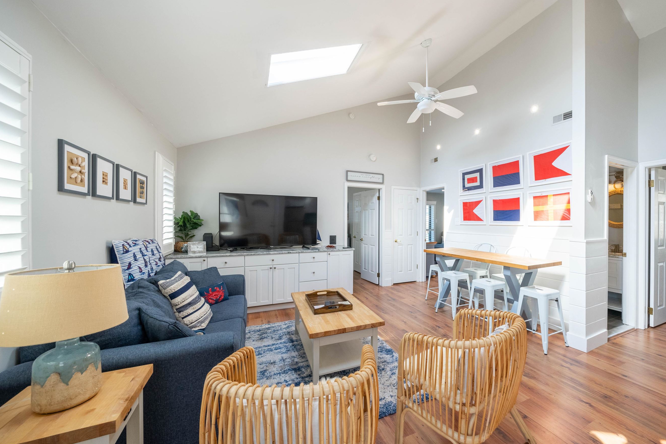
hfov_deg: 103.5
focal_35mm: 14
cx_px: 383
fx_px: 259
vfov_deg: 81.2
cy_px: 222
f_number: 7.1
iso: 1000
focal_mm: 12
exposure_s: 1/400
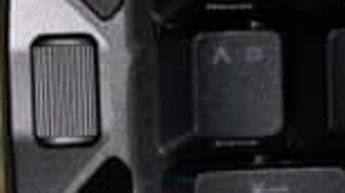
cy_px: -2
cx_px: 62
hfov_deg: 10.2
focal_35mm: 211
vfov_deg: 5.7
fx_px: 1929
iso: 320
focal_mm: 80
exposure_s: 1/100
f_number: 5.6
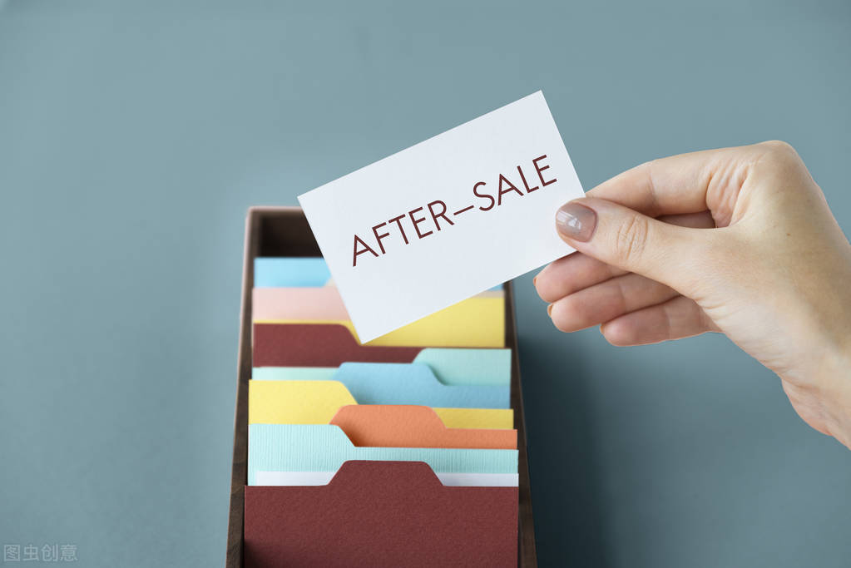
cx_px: 426
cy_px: 284
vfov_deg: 11.4
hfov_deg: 17.1
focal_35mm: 120
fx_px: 2838
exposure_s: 1/160
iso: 160
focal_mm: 120
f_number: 5
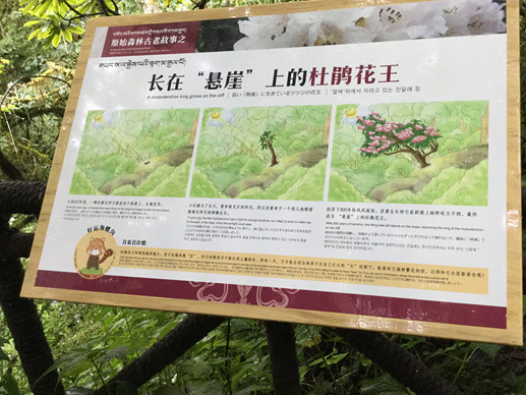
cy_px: 185
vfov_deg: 39.7
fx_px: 547
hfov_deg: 51.2
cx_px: 299
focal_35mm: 36
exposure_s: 1/33
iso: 160
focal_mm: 3.3
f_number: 2.4
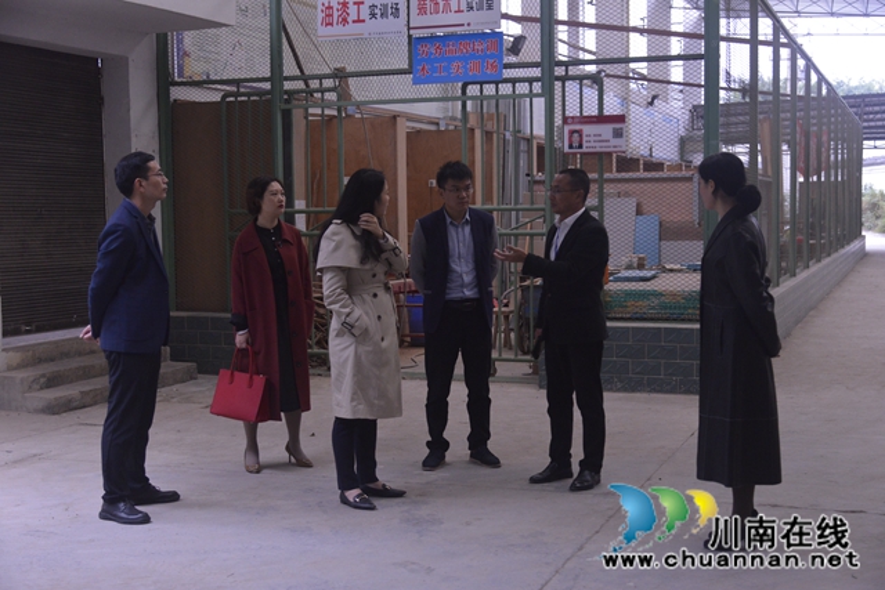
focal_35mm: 46
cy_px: 295
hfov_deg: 42.7
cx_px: 442
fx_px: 1131
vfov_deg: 29.3
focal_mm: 46
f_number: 4.5
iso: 4000
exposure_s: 1/80
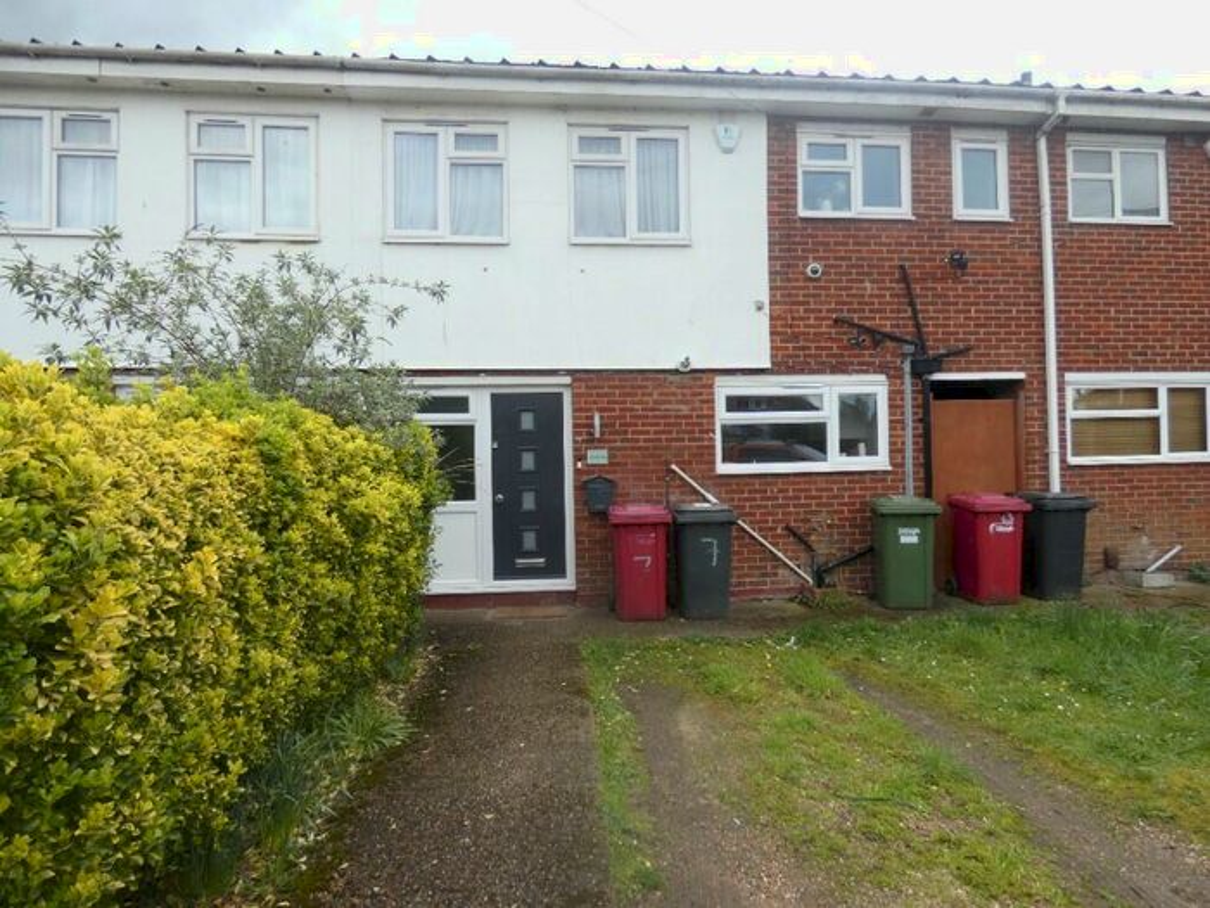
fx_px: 699
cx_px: 605
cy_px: 454
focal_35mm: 20
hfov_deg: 81.7
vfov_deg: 66.0
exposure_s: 1/400
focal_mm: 3.6
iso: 80
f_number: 2.8
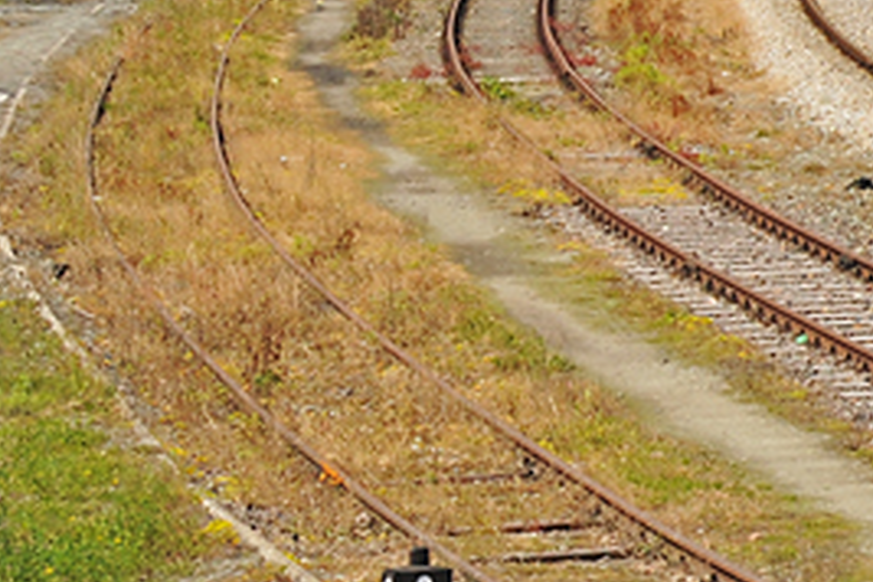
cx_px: 1628
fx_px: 5310
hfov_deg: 9.0
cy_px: -387
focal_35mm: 219
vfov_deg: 6.2
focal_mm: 38
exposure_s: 1/320
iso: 200
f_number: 8
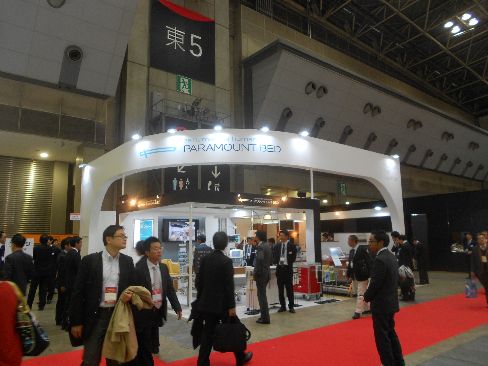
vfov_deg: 53.1
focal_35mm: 26
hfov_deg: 67.3
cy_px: 183
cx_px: 244
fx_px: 367
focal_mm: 4.6
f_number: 3.2
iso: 125
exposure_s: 1/30
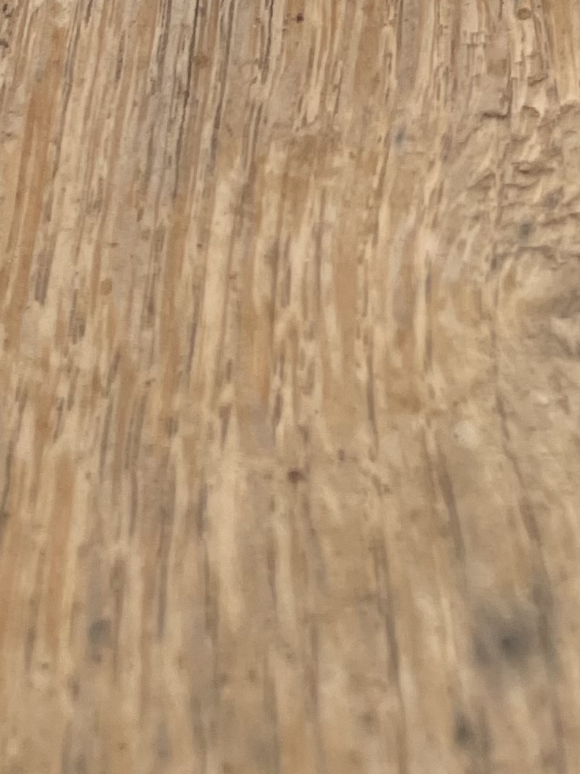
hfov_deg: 13.6
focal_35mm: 107
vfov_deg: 15.4
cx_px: 634
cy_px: -678
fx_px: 2390
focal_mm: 4.2
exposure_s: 1/703
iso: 50
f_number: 1.6
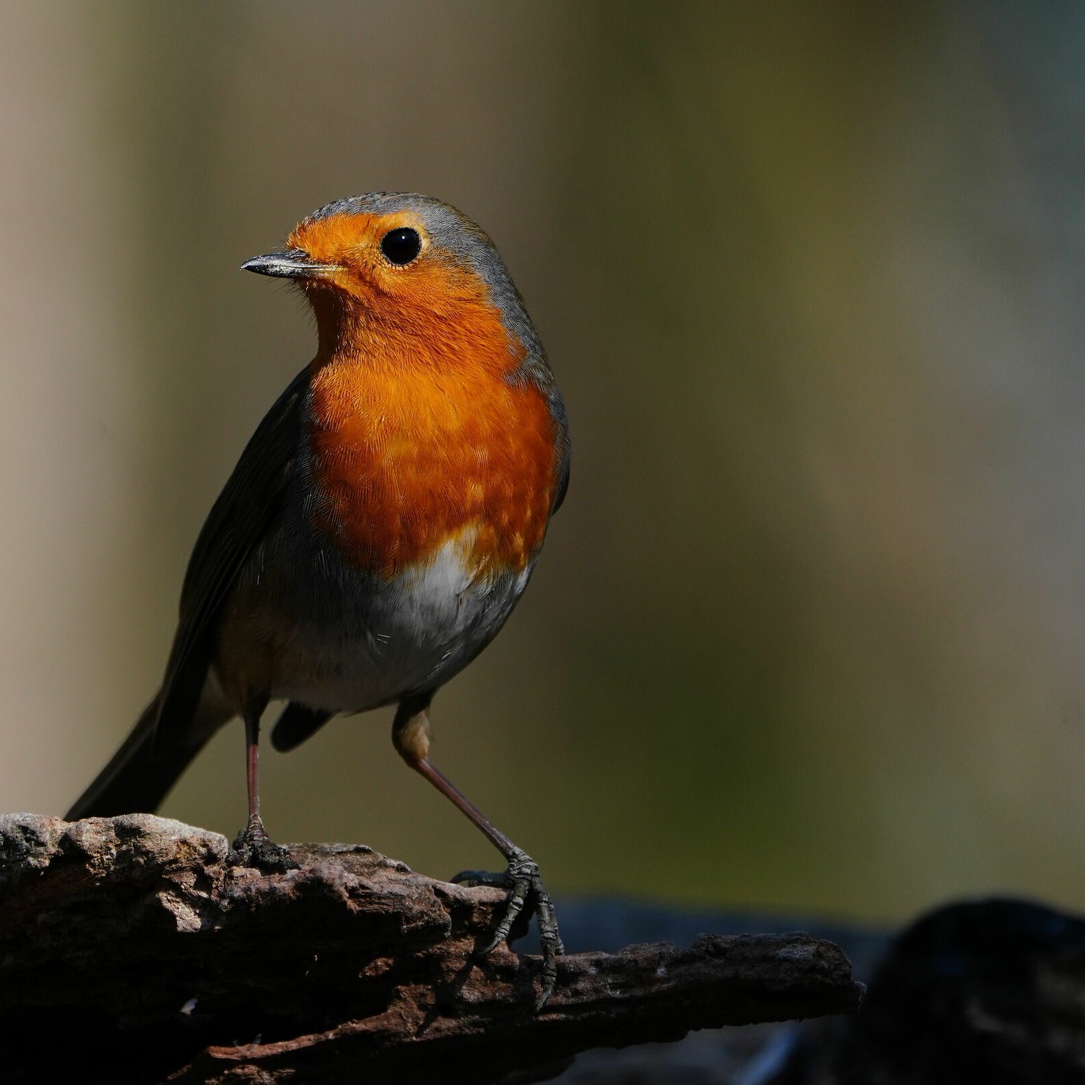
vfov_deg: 1.6
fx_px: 38015
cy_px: 542
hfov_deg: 1.6
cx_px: 404
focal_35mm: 1072
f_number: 8
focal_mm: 560
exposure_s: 1/800
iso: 640
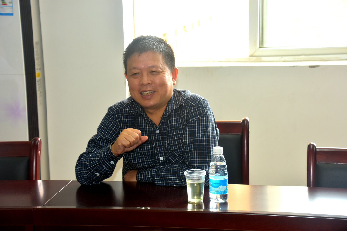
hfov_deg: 27.0
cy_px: 116
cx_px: 174
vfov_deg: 18.2
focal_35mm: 75
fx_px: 723
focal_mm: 50
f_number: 4.8
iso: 400
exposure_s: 1/80
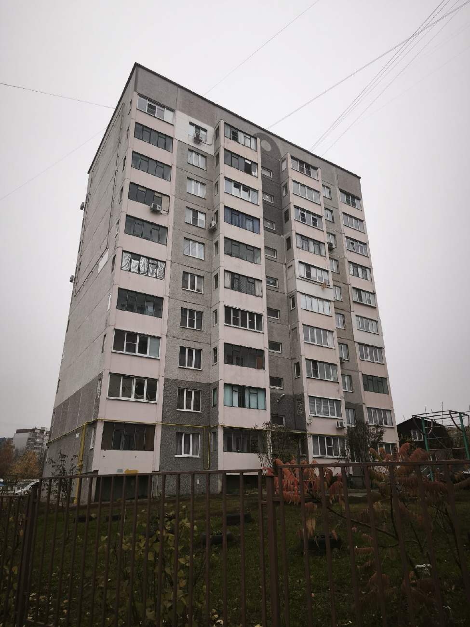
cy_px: 314
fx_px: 416
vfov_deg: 73.9
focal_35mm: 23
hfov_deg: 58.9
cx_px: 235
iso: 250
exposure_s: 1/1016
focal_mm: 5.35
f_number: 1.7
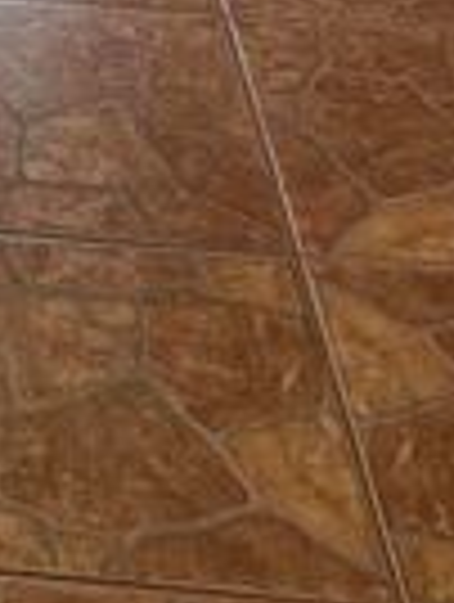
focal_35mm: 119
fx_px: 2074
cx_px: -467
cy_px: -520
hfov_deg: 11.3
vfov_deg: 14.3
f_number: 1.78
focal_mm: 6.86
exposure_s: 1/120
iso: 100
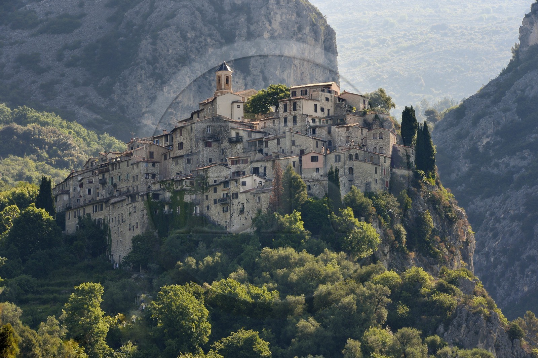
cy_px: 179
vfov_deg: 6.9
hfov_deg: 10.3
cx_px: 269
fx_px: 2986
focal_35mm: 200
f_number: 16
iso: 200
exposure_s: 1/160
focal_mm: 200
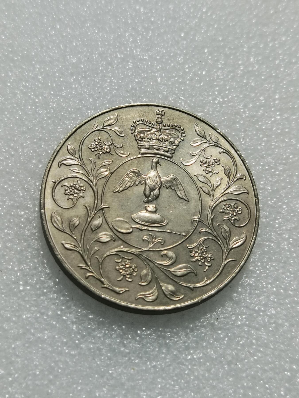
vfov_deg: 29.8
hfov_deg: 22.6
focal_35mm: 65
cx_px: 150
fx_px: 749
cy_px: 199
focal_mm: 6.67
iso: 64
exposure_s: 1/100
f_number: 1.9
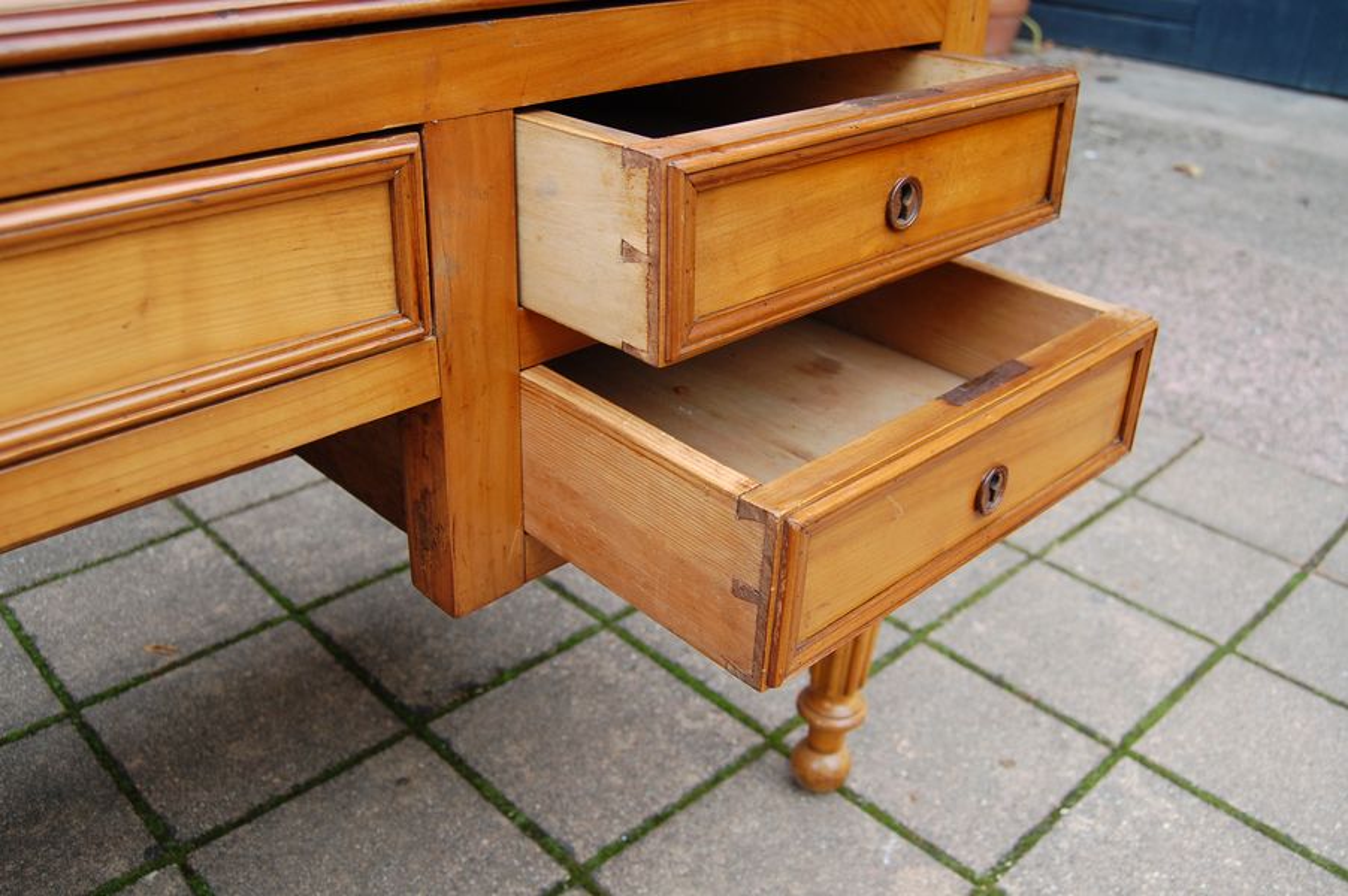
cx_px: 674
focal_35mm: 30
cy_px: 448
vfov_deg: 43.5
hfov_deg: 62.0
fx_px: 1122
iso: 320
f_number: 5.6
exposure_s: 1/125
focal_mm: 20
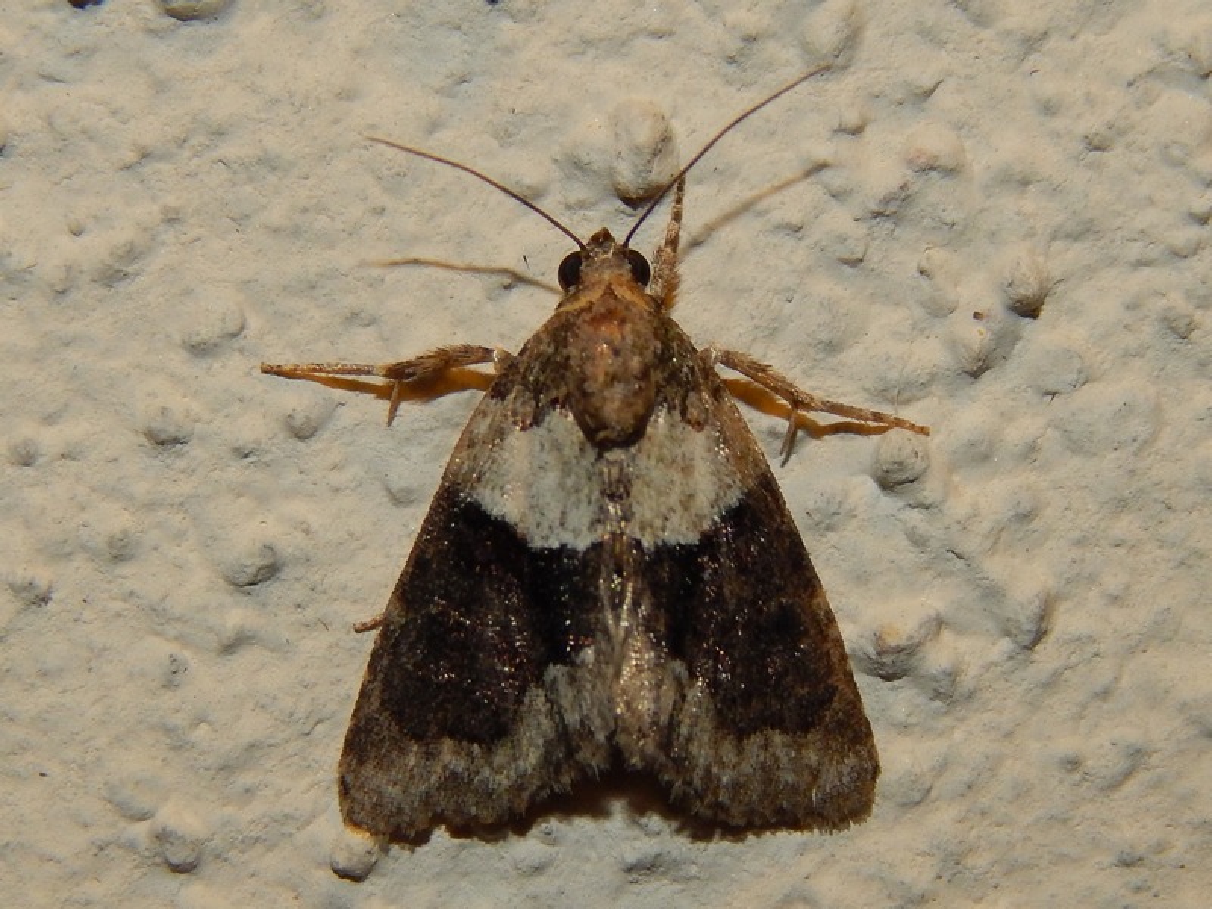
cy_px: 454
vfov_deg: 12.9
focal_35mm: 115
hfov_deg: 17.1
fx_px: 4026
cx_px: 606
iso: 200
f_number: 9.2
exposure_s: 1/30
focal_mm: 20.5
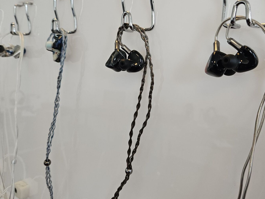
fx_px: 253
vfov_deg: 42.8
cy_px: 80
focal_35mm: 33
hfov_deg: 55.3
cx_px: 141
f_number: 1.8
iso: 400
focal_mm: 5.4
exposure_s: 1/200
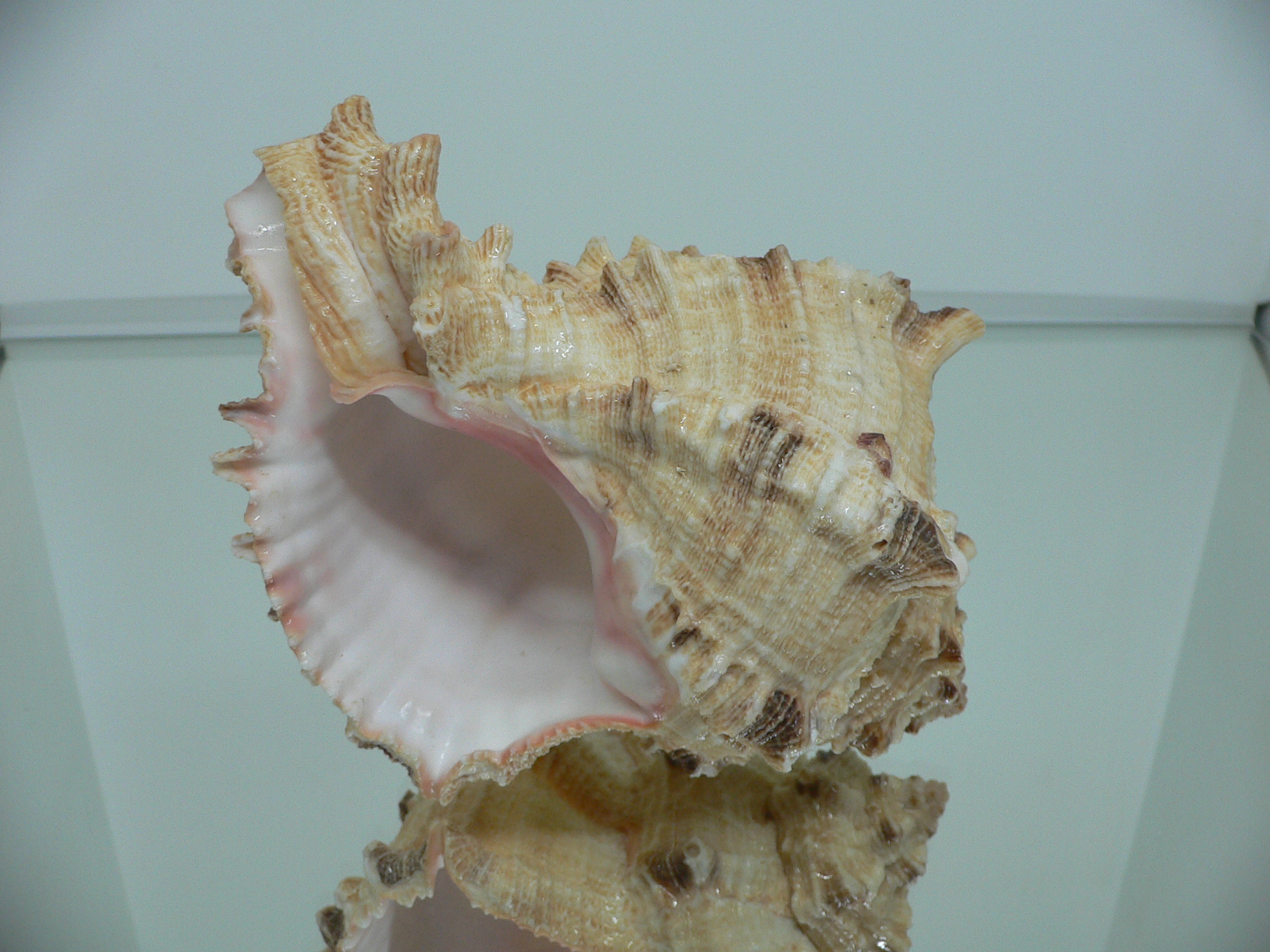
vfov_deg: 40.7
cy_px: 476
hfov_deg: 52.6
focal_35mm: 35
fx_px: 1284
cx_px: 635
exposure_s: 1/60
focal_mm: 4.6
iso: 100
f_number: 2.8
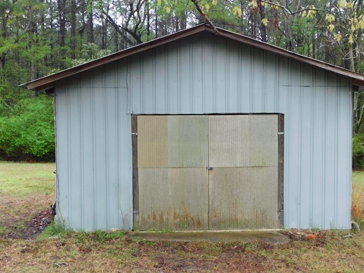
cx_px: 200
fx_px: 452
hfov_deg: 43.8
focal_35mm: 43
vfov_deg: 33.6
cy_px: 150
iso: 125
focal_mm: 5.3
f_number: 3.2
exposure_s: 1/60
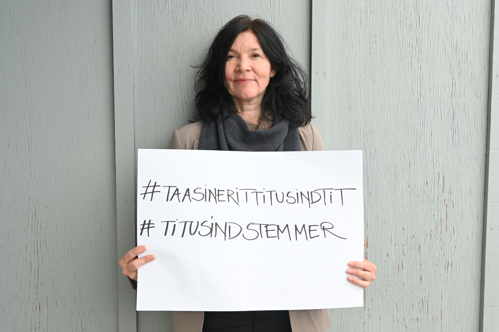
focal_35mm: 42
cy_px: 166
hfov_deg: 46.4
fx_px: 582
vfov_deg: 31.9
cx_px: 250
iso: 200
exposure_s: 1/250
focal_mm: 28
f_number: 5
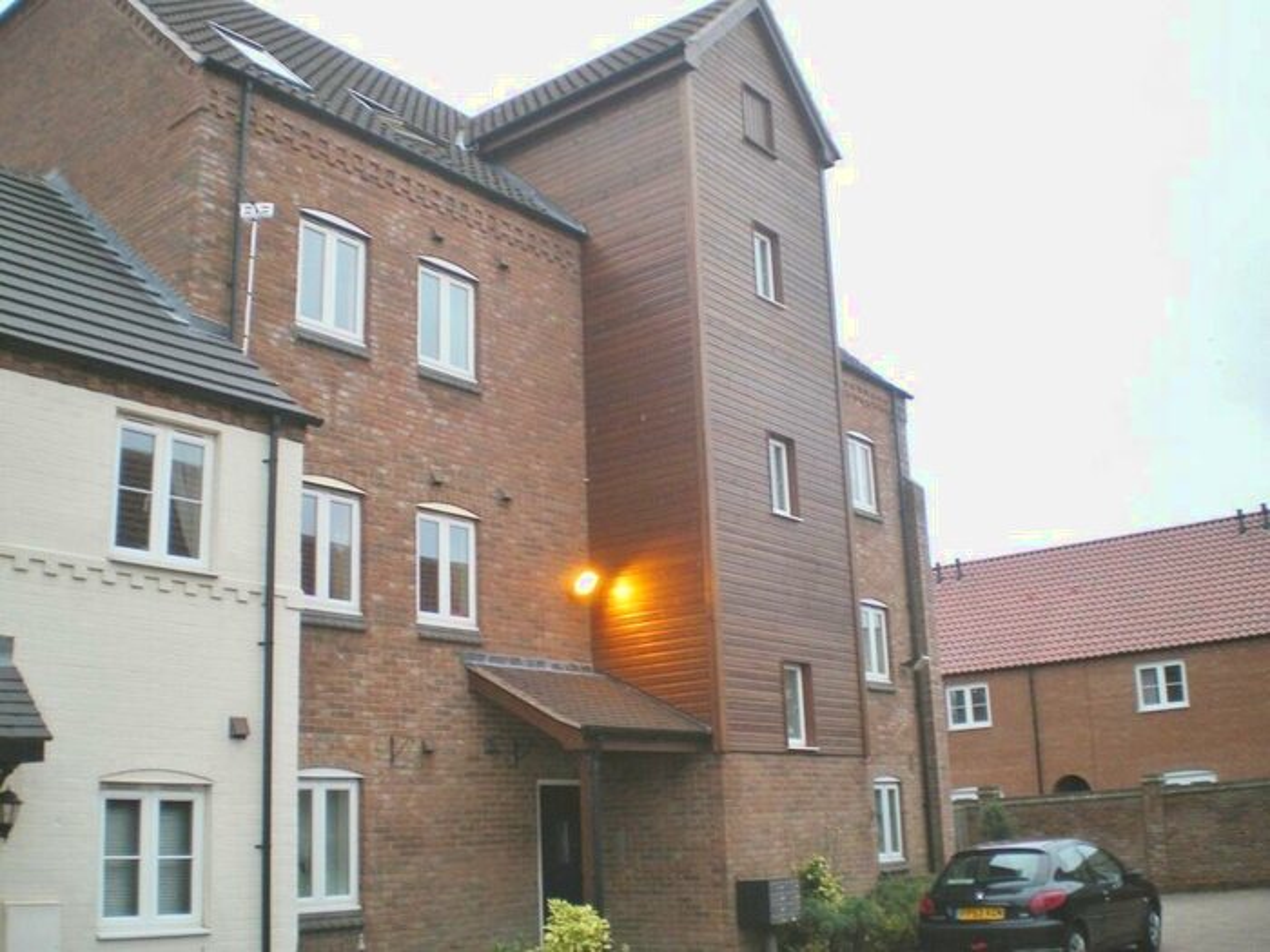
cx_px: 635
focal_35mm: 36
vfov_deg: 39.7
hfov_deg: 51.4
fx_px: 1321
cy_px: 476
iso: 100
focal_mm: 6.3
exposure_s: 1/50
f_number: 3.1
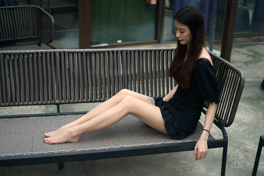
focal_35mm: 50
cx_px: 132
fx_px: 367
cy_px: 88
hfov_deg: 39.6
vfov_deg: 27.0
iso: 400
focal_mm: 50
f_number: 1.8
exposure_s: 1/8000
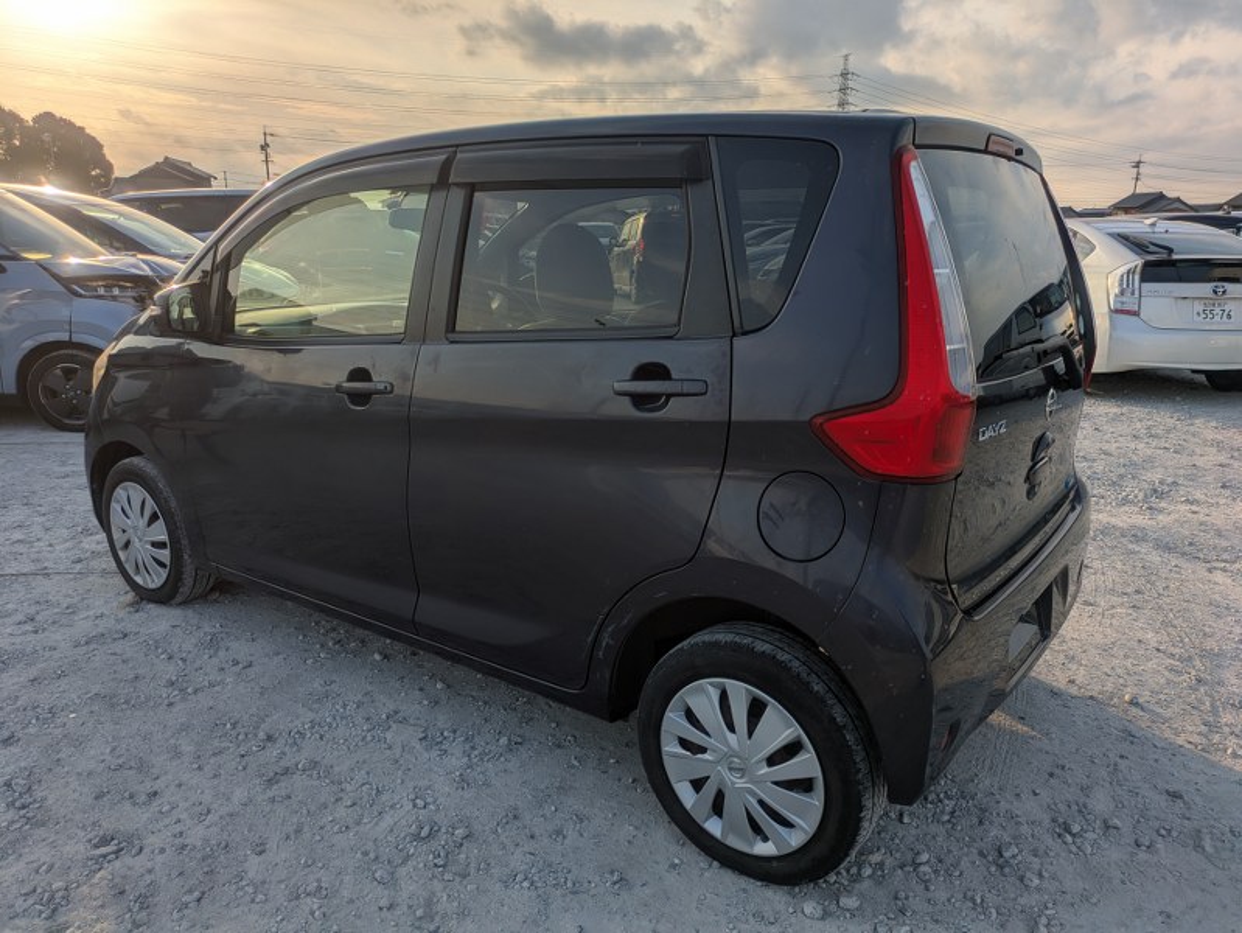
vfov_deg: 54.9
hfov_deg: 69.4
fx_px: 897
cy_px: 466
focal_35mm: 25
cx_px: 621
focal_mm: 5.43
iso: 44
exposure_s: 1/3226
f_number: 1.89
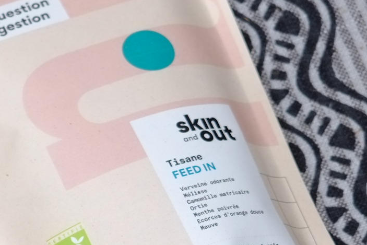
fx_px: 1448
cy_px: 272
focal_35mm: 142
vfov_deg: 9.6
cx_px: -226
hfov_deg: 13.4
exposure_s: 1/1000
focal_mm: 26.5
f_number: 3.2
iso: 200
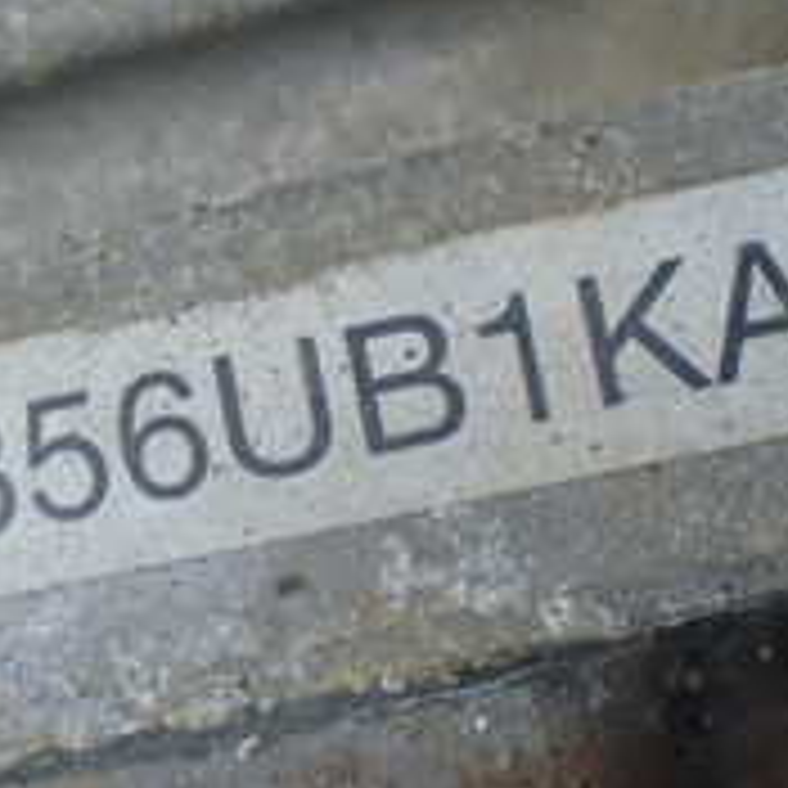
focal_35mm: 91
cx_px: 81
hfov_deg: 18.8
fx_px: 2344
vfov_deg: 19.1
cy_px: 378
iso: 125
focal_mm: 5.4
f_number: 2.3
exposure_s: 1/125
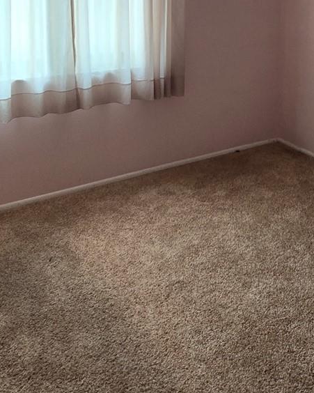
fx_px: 418
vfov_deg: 45.8
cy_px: 45
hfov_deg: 39.2
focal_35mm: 36
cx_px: 262
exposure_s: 1/60
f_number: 2.2
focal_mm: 2.2
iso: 200
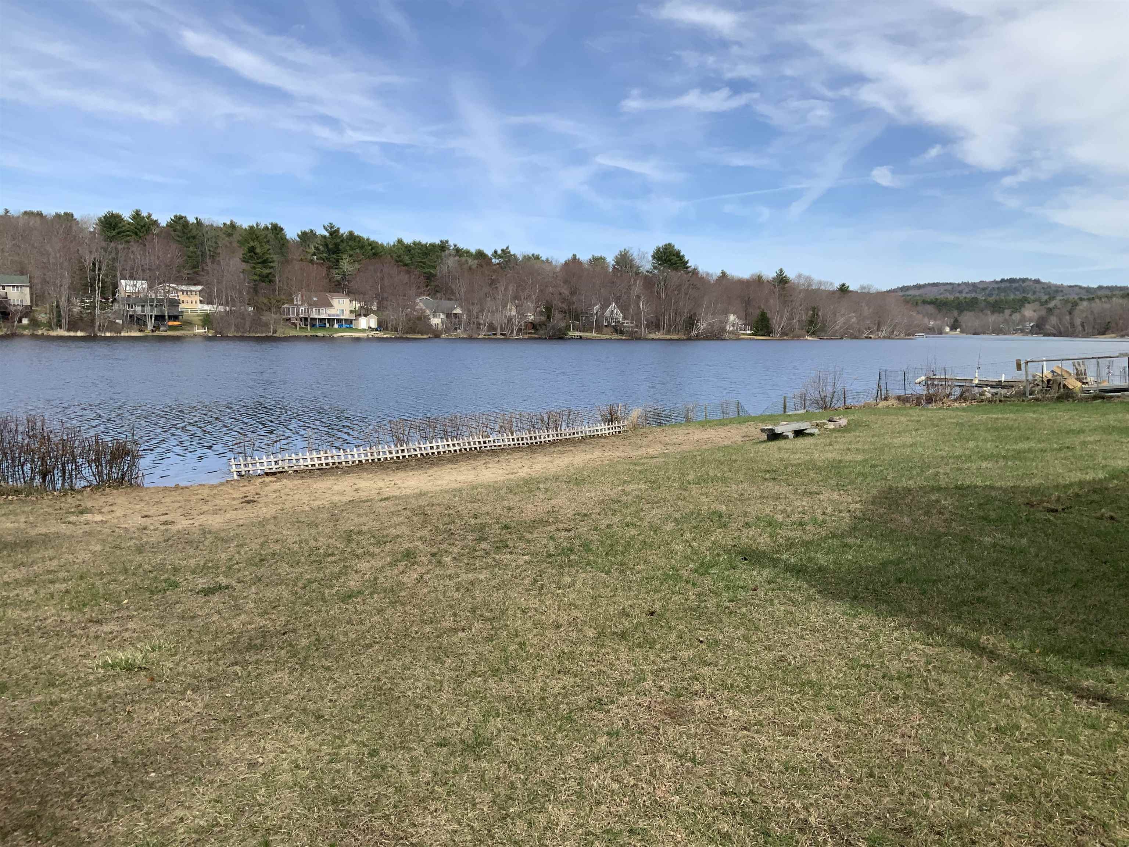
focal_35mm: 29
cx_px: 564
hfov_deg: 61.7
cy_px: 424
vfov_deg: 48.2
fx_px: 946
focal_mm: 3
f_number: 1.8
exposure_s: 1/2141
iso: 16
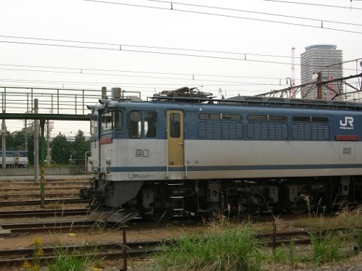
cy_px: 136
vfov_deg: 30.2
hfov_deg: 39.7
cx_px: 181
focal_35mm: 48
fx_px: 501
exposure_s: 1/21.3
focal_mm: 8
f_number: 3.2
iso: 50
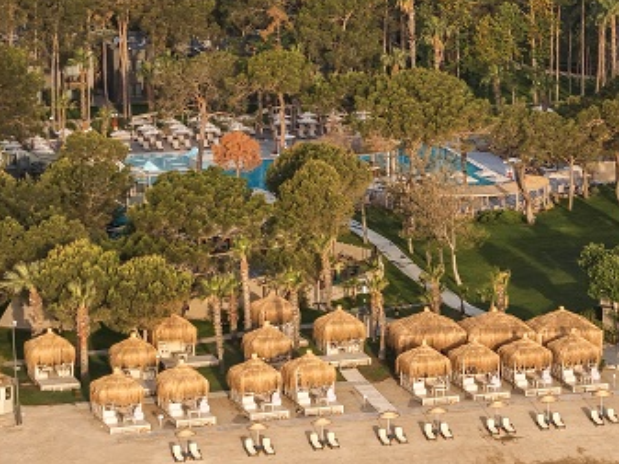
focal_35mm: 187
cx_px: 667
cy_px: 67
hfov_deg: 10.5
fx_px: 3345
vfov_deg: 7.9
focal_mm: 19.35
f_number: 2.8
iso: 100
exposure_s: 1/60
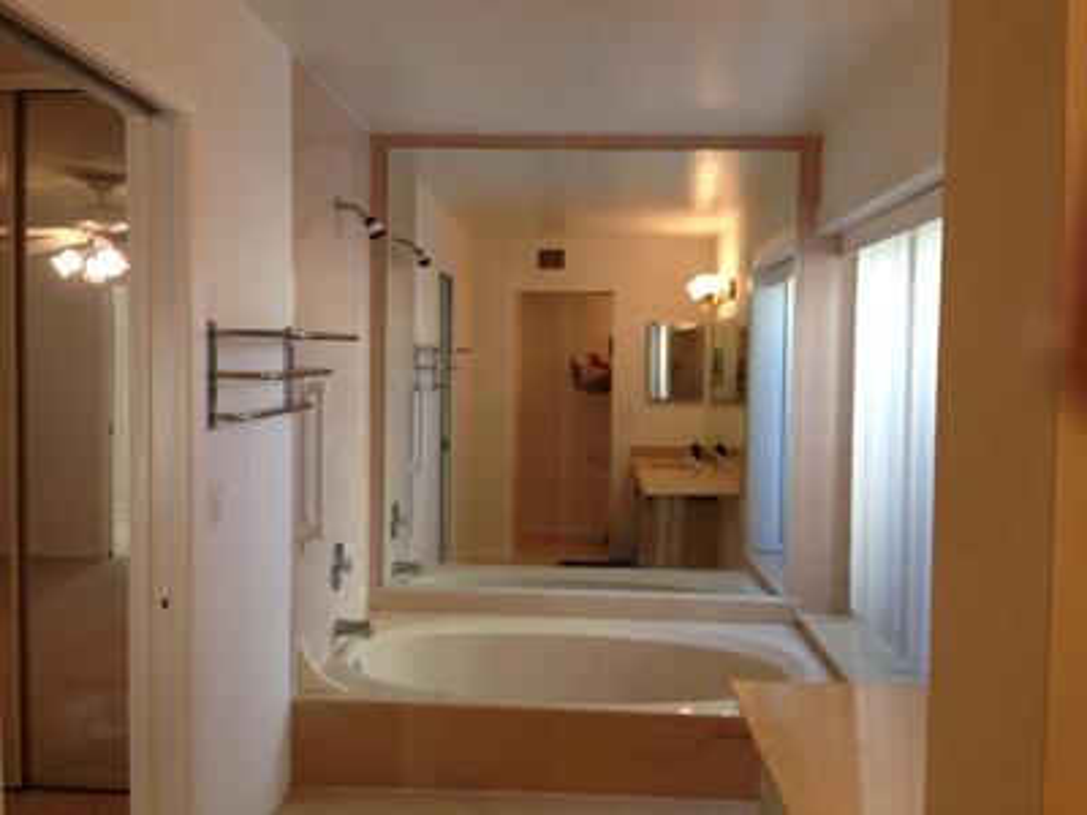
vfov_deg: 42.9
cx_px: 544
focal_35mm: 33
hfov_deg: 55.4
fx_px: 1036
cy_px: 408
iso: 50
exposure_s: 1/30
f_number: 2.4
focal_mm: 4.12
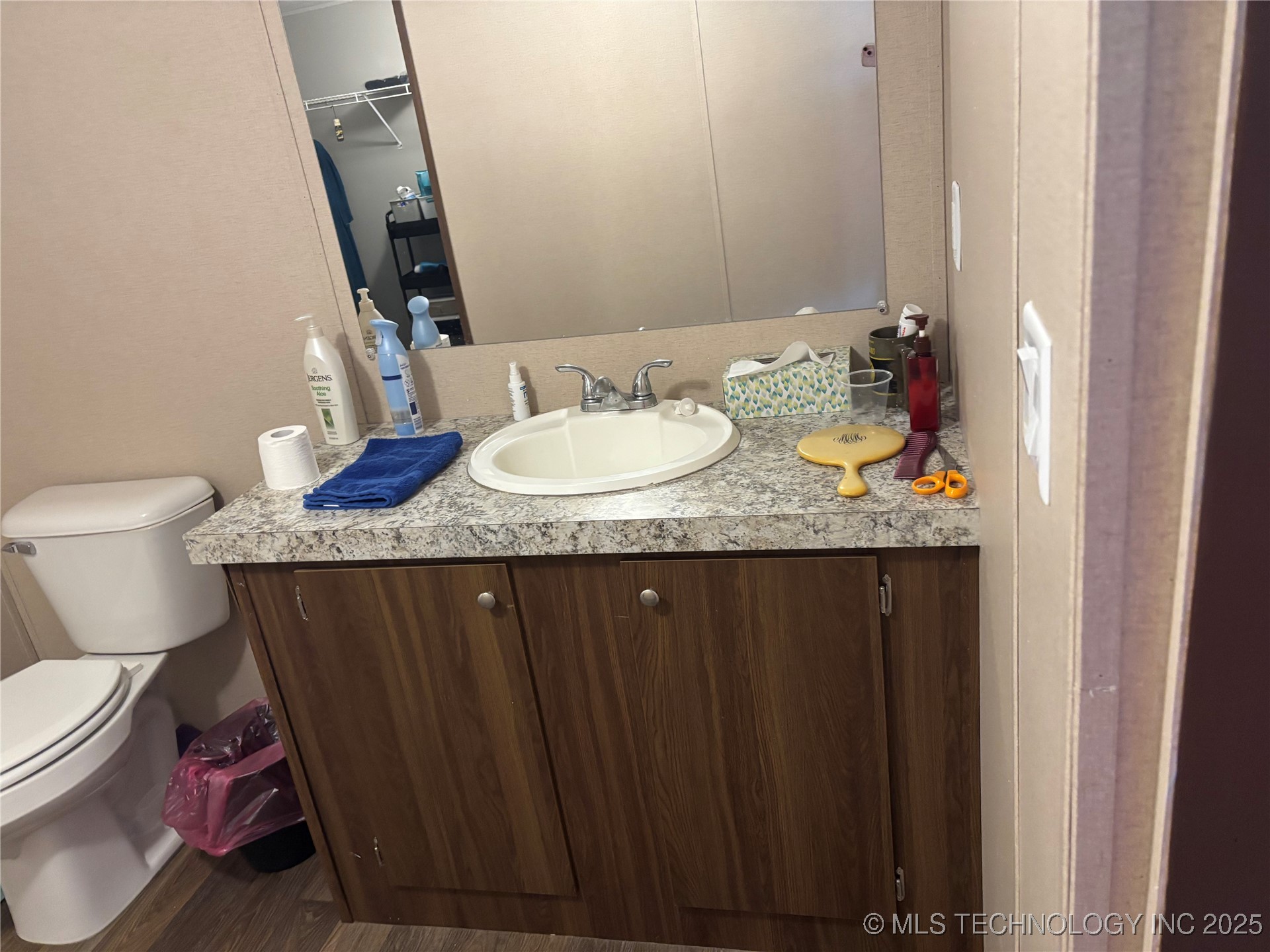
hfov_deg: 67.3
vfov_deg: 53.1
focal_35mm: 26
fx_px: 954
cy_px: 476
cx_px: 635
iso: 500
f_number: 1.6
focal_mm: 5.96
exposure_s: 1/60
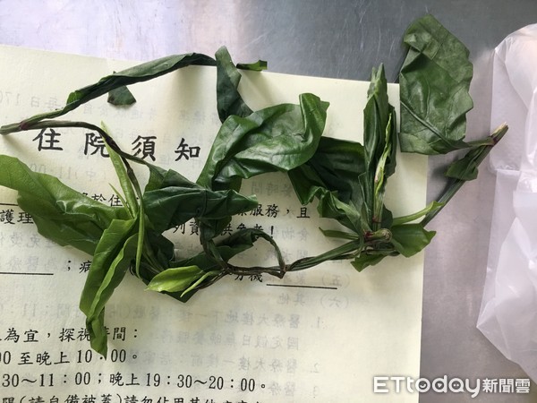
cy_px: 202
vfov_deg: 48.2
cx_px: 268
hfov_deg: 61.7
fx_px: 450
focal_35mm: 29
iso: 40
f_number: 2.2
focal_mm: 4.15
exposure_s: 1/30
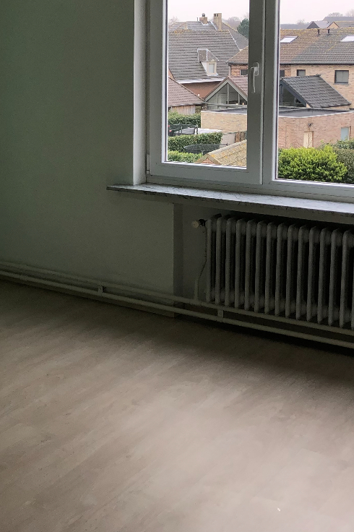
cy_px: 162
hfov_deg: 22.5
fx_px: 841
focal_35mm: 57
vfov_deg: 34.6
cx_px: -27
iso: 20
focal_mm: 3.99
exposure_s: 1/158
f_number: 1.8
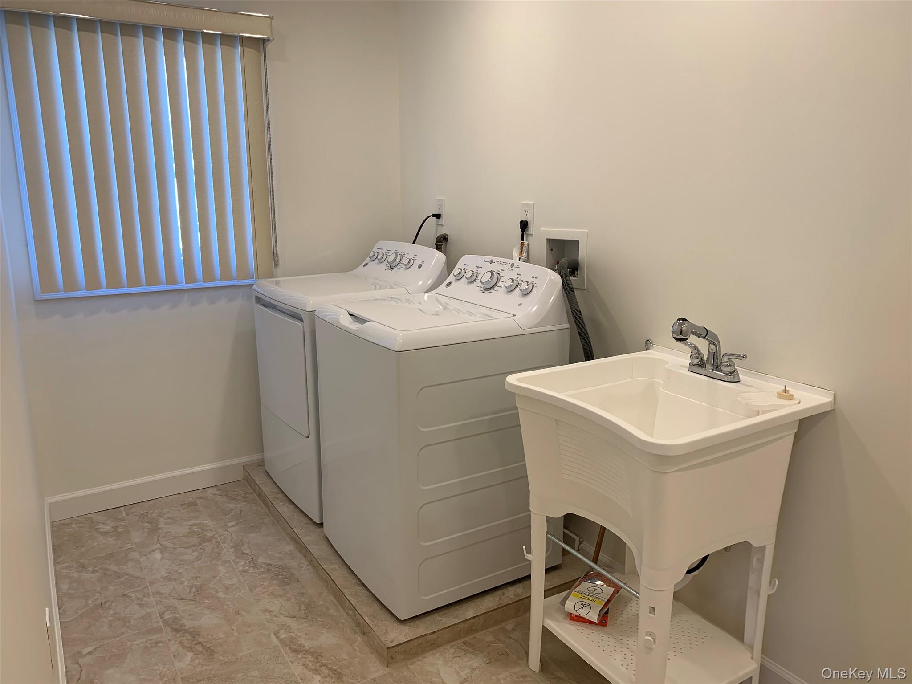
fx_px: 685
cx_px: 456
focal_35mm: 26
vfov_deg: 53.1
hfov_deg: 67.3
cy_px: 342
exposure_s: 1/120
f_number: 1.8
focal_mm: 4.25
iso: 40
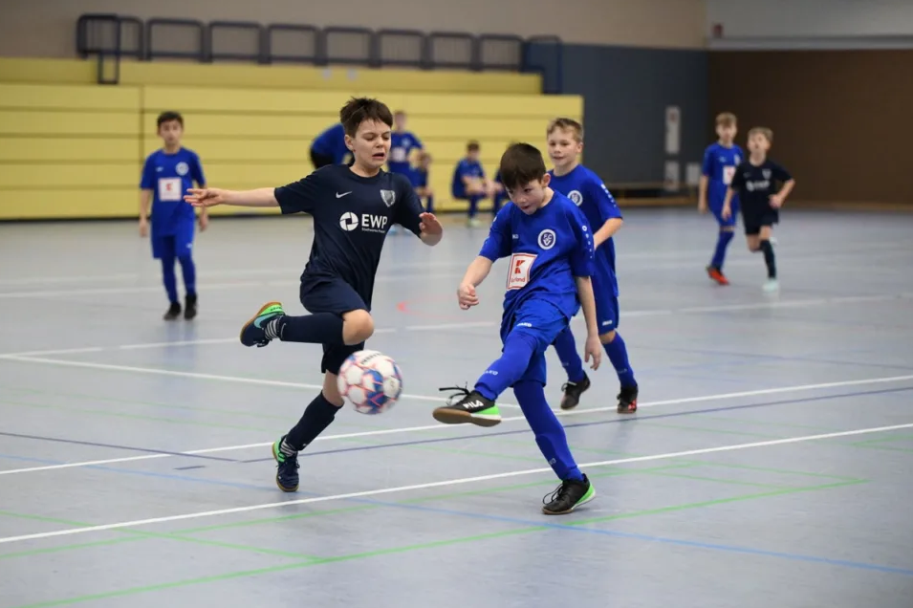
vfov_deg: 11.6
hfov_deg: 17.4
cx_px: 429
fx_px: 2991
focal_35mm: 118
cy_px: 318
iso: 8000
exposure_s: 1/1250
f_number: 2.8
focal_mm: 110
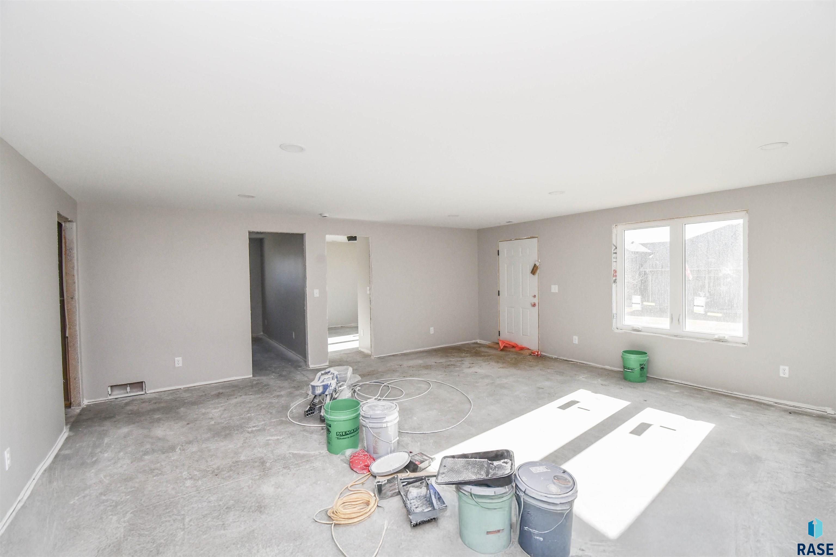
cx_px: 418
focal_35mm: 15
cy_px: 278
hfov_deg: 100.4
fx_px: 348
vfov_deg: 77.3
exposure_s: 1/400
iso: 1000
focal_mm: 10
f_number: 10
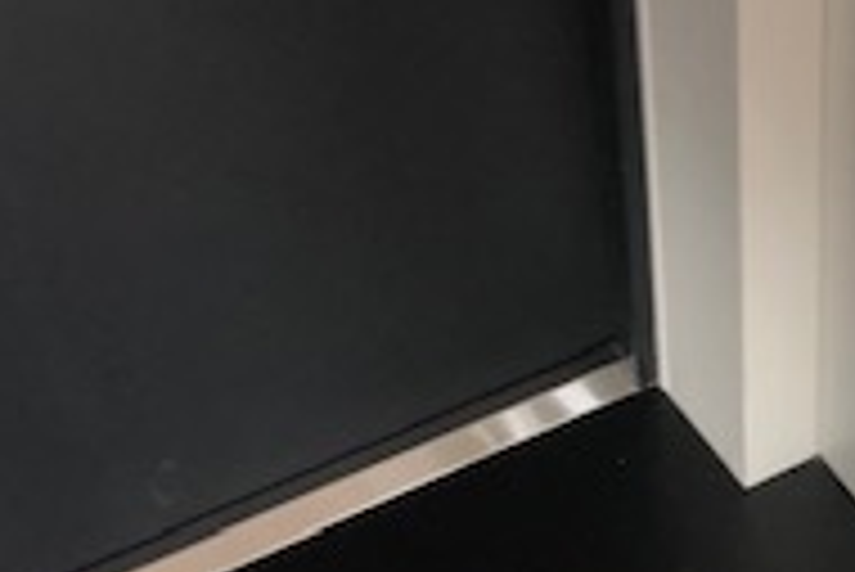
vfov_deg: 14.0
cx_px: 702
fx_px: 2329
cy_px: 351
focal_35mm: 98
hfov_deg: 20.5
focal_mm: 3.99
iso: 40
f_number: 1.8
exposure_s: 1/17
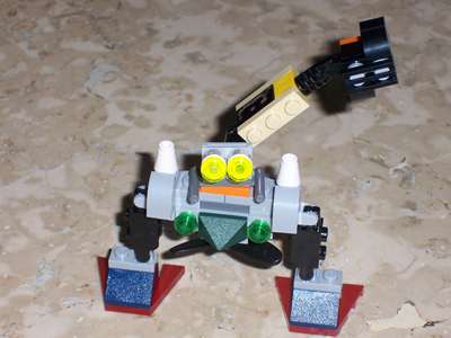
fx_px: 1407
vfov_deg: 13.7
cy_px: 169
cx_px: 226
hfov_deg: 18.2
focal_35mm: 108
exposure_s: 1/125
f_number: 4.8
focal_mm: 18.6
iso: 125
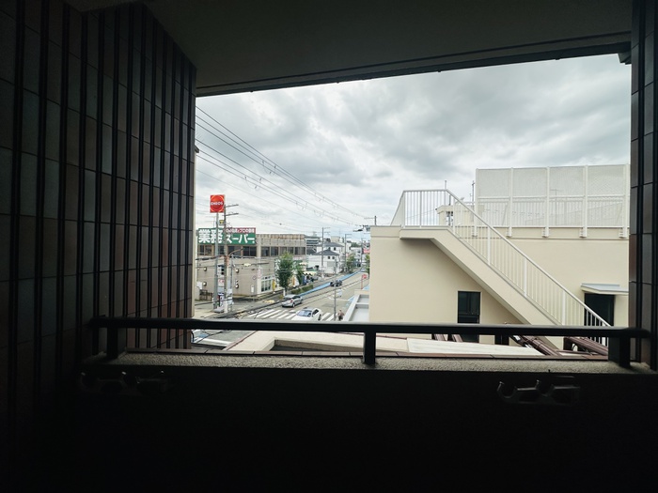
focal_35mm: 14
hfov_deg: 102.1
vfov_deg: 85.7
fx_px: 266
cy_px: 246
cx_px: 329
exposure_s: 1/4464
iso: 50
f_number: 2.2
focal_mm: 2.22
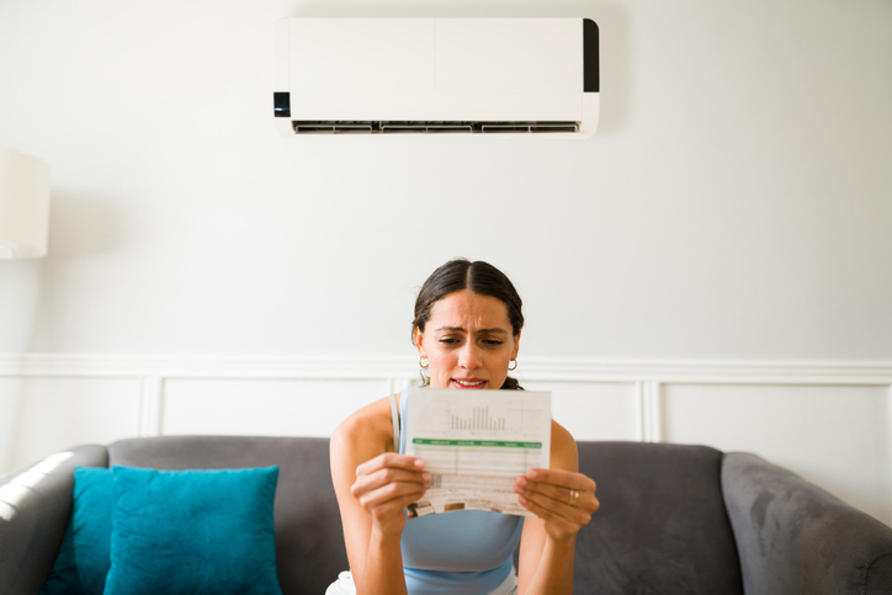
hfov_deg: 54.4
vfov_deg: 37.9
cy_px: 298
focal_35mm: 35
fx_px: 867
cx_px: 446
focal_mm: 35
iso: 320
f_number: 1.8
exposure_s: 1/160
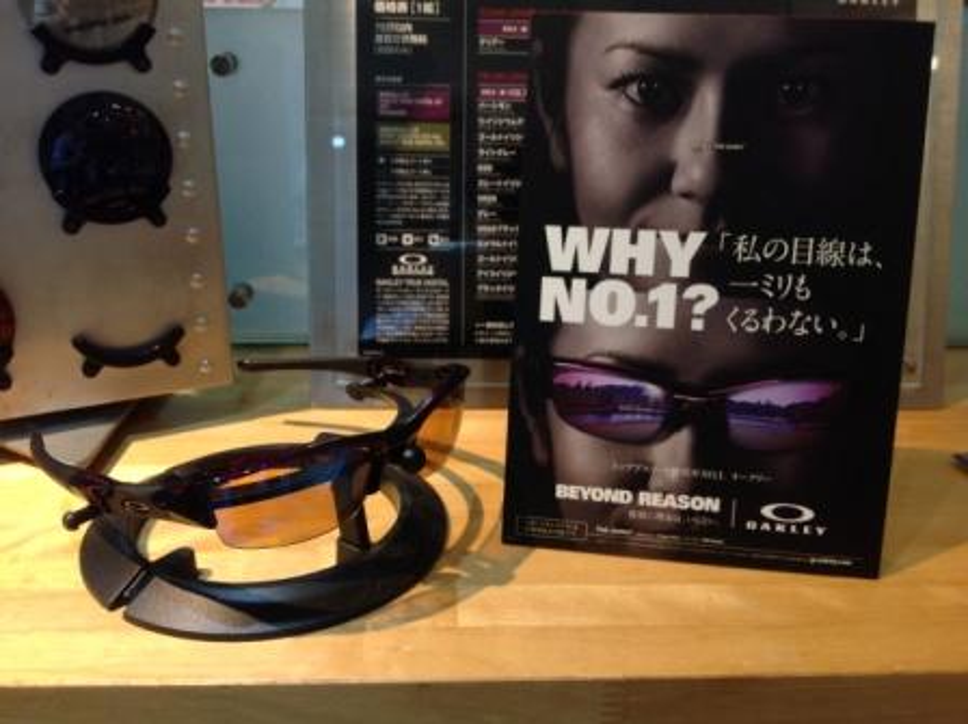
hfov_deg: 52.7
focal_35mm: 35
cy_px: 362
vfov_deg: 40.6
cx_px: 484
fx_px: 978
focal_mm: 4.28
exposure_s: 1/15
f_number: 2.4
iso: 64
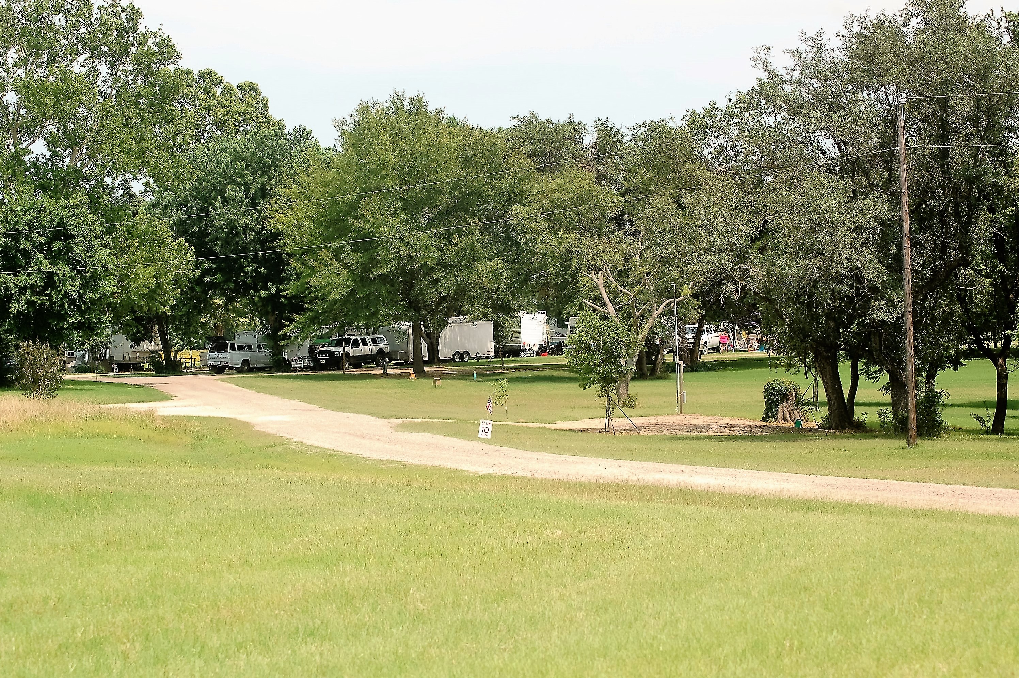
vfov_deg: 13.0
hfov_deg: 19.5
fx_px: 2970
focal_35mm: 105
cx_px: 510
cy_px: 339
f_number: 6.3
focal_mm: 70
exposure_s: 1/500
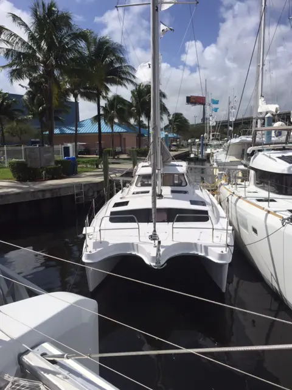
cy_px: 195
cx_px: 146
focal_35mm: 29
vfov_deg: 61.7
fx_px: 326
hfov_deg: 48.2
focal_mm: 4.15
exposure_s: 1/5650
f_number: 2.2
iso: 32
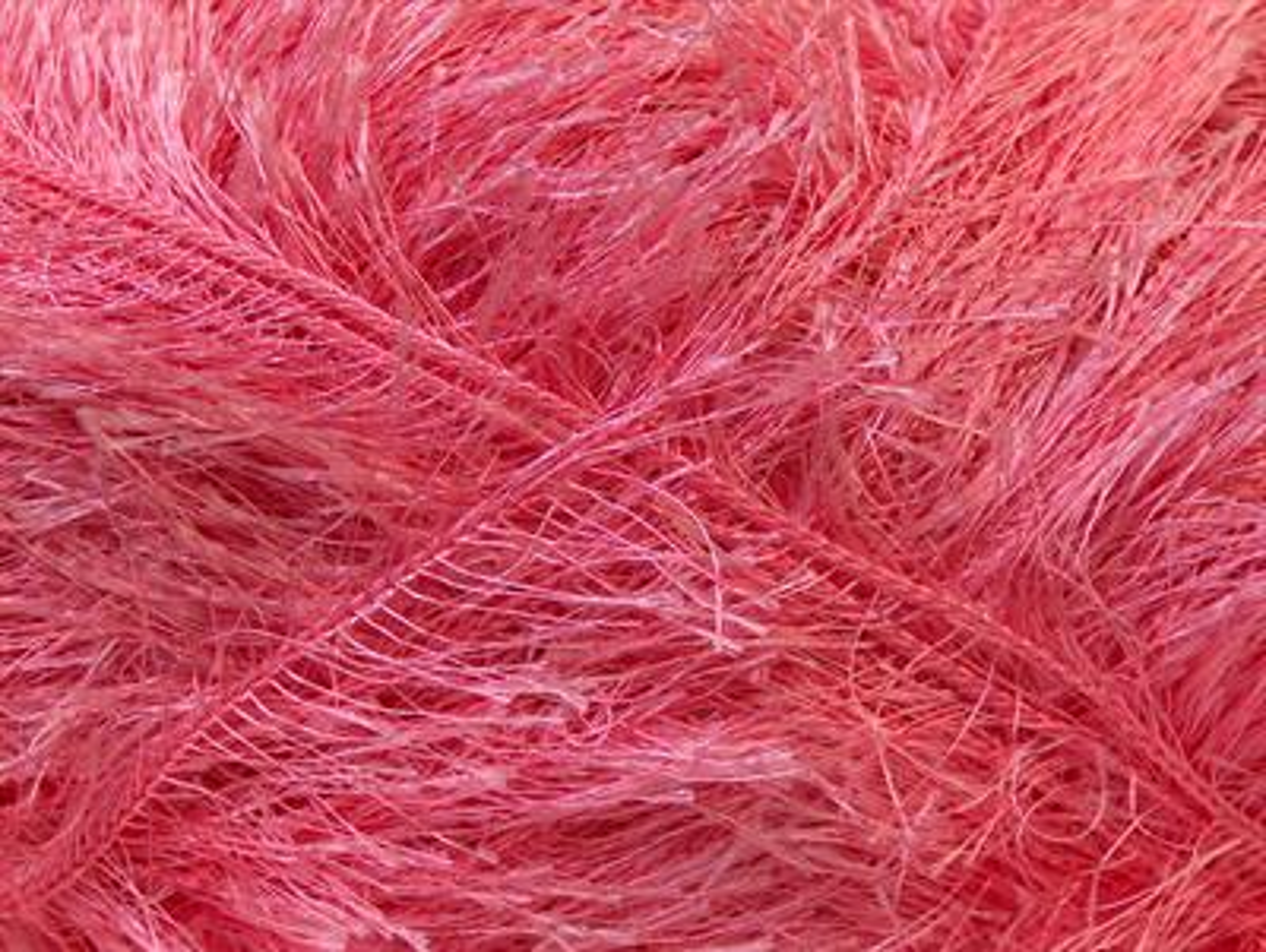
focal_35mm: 84
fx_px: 3076
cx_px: 633
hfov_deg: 23.3
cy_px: 476
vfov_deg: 17.6
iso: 200
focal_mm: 17.25
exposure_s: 1/24.7
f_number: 2.9
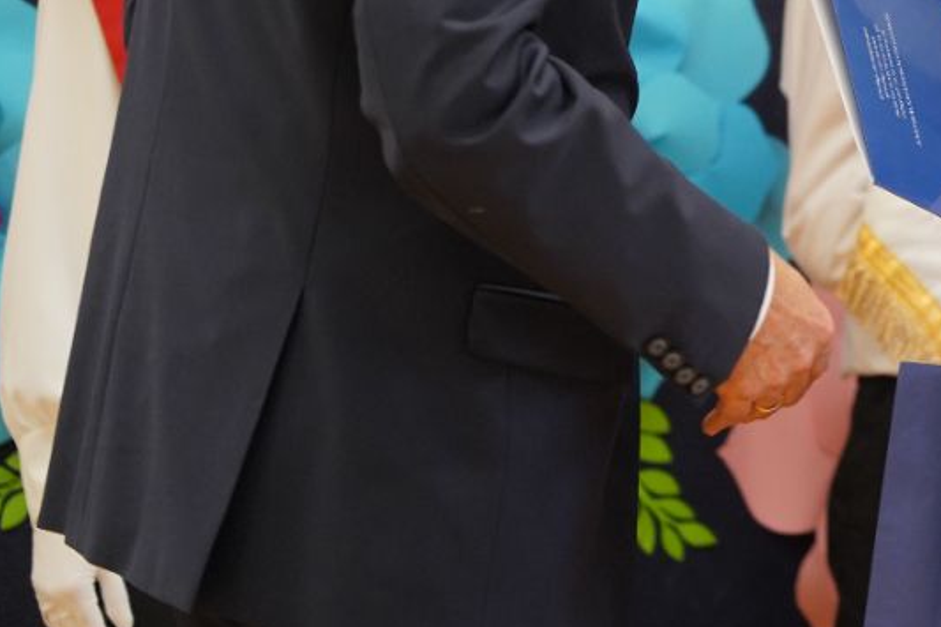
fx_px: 5931
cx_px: 1140
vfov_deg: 6.0
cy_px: -112
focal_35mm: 227
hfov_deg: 9.0
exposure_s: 1/125
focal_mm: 93
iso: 1600
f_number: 4
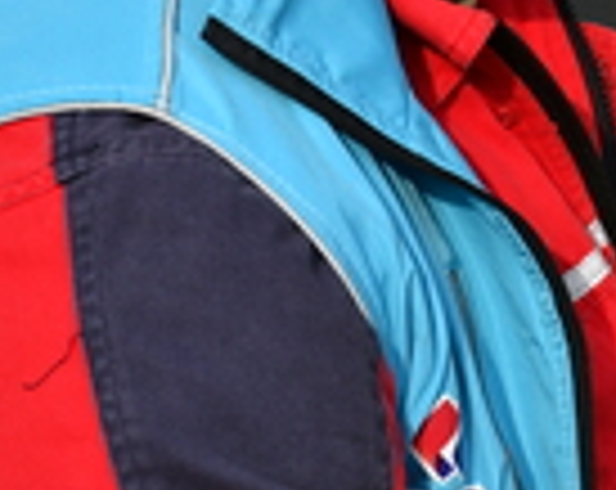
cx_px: 1072
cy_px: -31
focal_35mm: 283
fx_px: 5148
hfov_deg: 6.7
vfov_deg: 5.4
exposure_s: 1/500
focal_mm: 50
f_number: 5.6
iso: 160
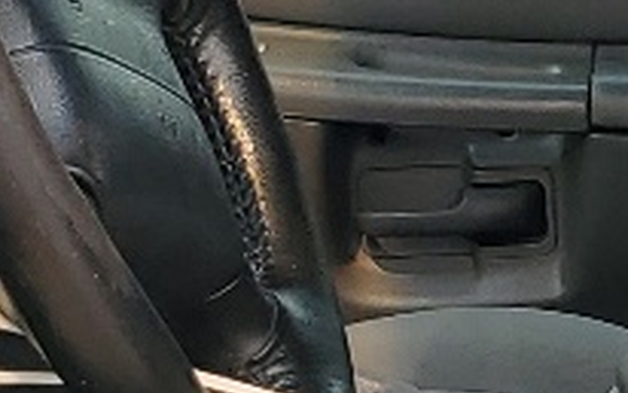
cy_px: 536
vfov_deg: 6.1
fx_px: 3665
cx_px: 631
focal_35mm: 214
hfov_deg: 9.7
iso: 50
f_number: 1.5
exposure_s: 1/1111
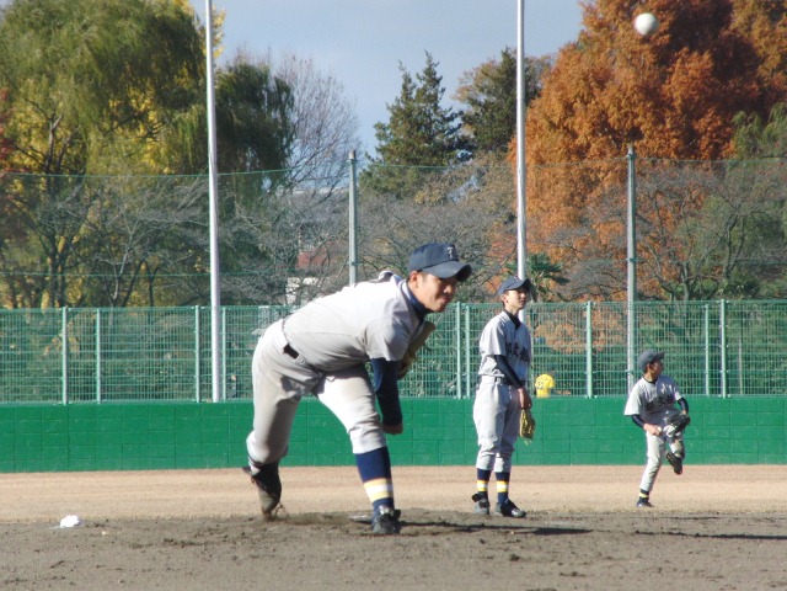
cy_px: 296
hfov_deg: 5.9
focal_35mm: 338
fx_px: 7684
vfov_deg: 4.4
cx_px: 394
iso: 200
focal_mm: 59.8
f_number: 4.6
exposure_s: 1/800
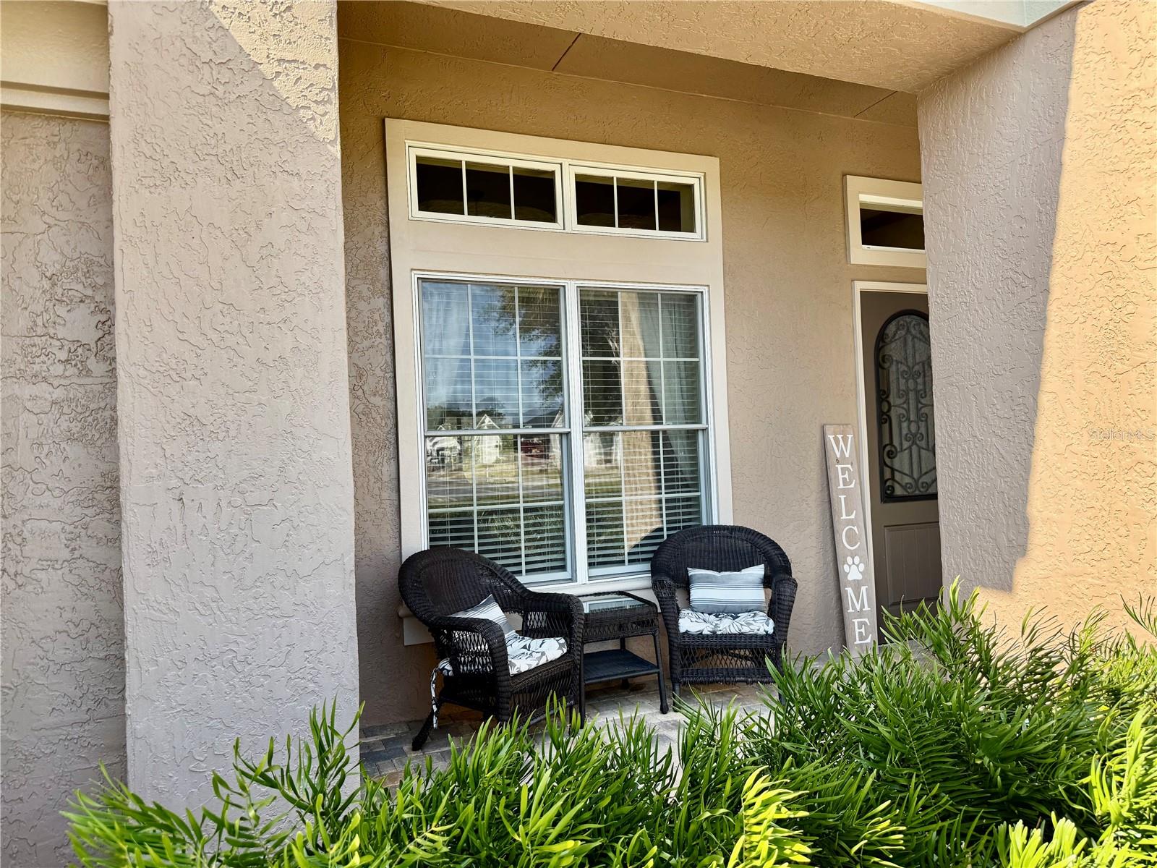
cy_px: 434
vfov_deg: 56.8
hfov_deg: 71.6
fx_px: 802
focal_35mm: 24
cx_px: 578
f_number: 1.78
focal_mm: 6.76
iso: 100
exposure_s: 1/772
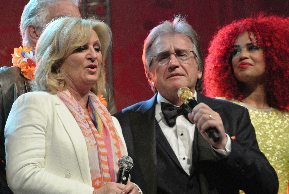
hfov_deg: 7.6
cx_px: 144
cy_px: 97
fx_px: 2186
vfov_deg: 5.1
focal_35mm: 272
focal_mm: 100.9
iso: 900
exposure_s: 1/60
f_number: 5.6
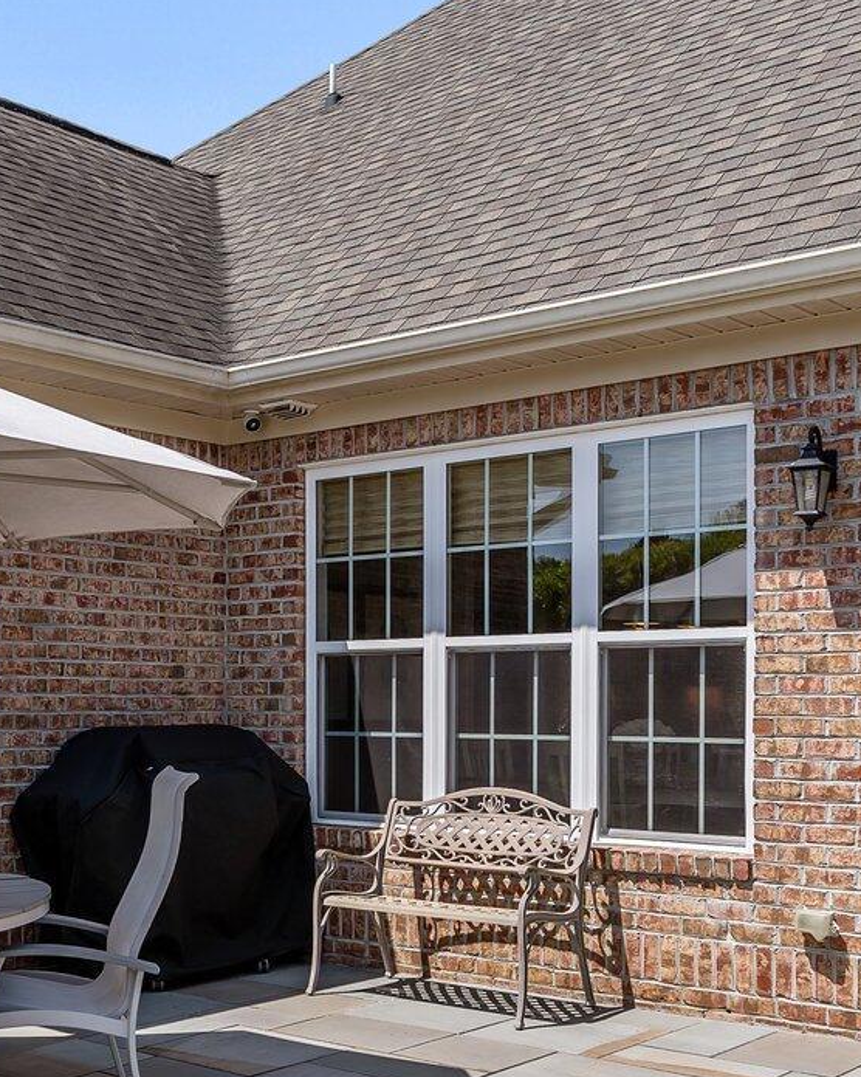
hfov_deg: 31.6
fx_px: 1497
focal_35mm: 47
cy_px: 701
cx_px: 229
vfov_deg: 39.2
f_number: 4.5
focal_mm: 17
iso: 125
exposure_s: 1/800
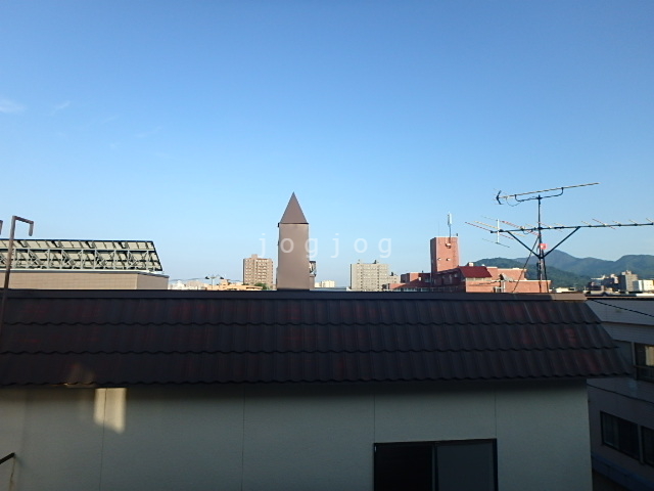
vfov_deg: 63.4
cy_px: 246
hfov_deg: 79.0
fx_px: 397
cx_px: 327
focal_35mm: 21
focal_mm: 3.7
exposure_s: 1/640
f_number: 3.5
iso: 125
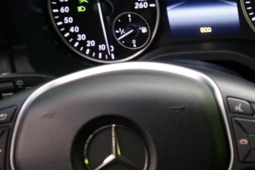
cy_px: 290
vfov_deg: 7.7
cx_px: 556
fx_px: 1233
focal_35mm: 174
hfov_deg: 10.6
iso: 1600
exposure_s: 1/15
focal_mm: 32
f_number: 5.6
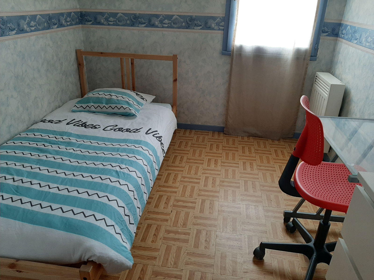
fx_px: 281
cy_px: 140
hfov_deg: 67.3
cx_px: 187
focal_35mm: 26
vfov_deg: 53.1
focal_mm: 3.93
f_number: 1.7
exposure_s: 1/50
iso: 160
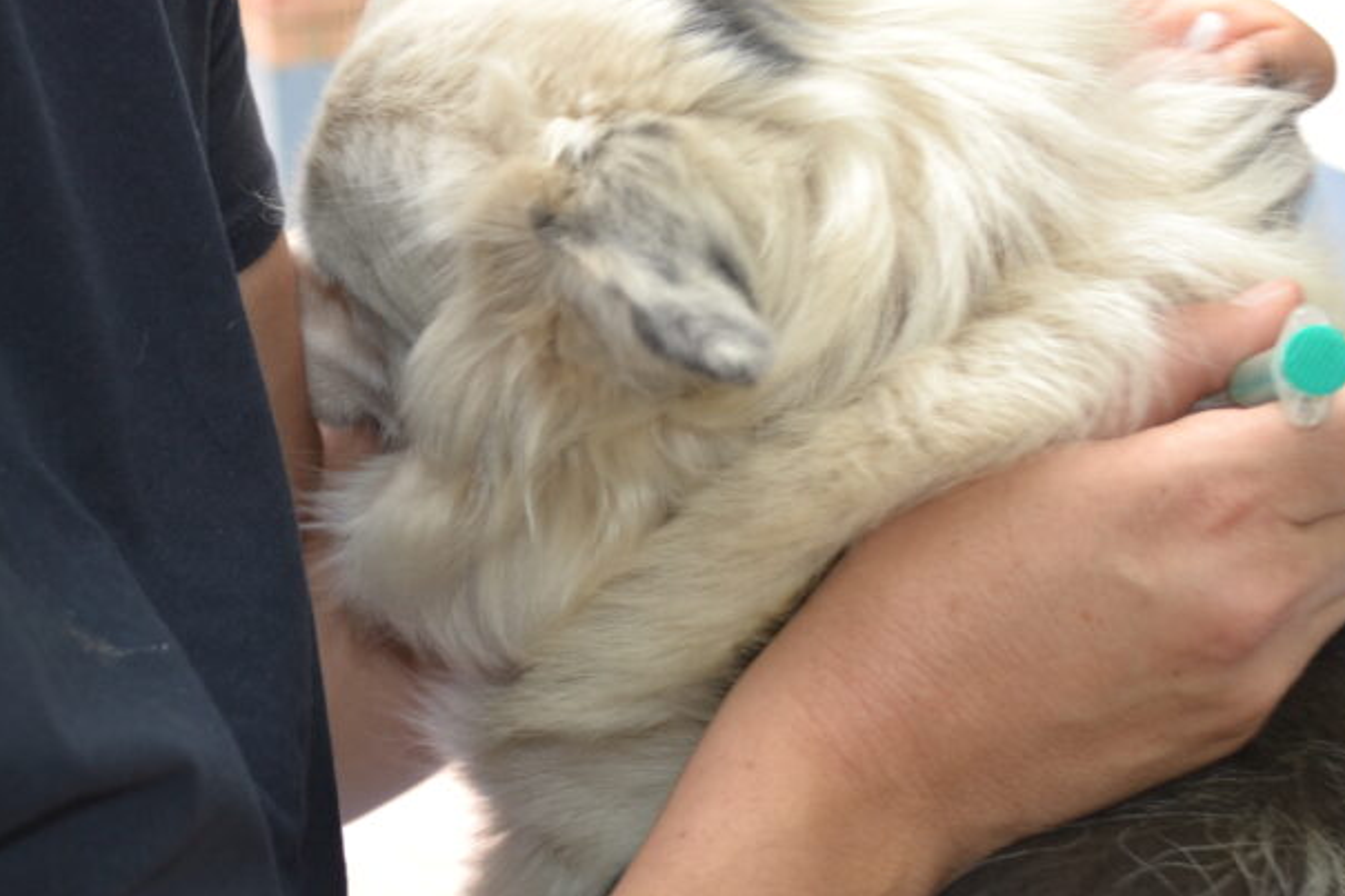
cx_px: 420
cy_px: 467
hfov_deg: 25.0
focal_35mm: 81
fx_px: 3017
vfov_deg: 16.9
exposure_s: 1/125
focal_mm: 35
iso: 140
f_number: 5
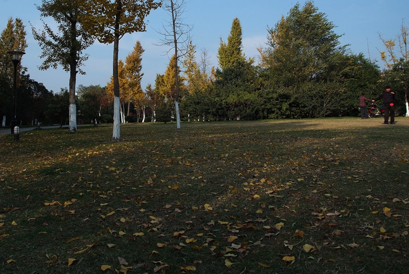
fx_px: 671
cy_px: 108
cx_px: 181
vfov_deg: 23.0
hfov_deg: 33.9
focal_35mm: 59
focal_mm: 32
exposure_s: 1/320
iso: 200
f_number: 9
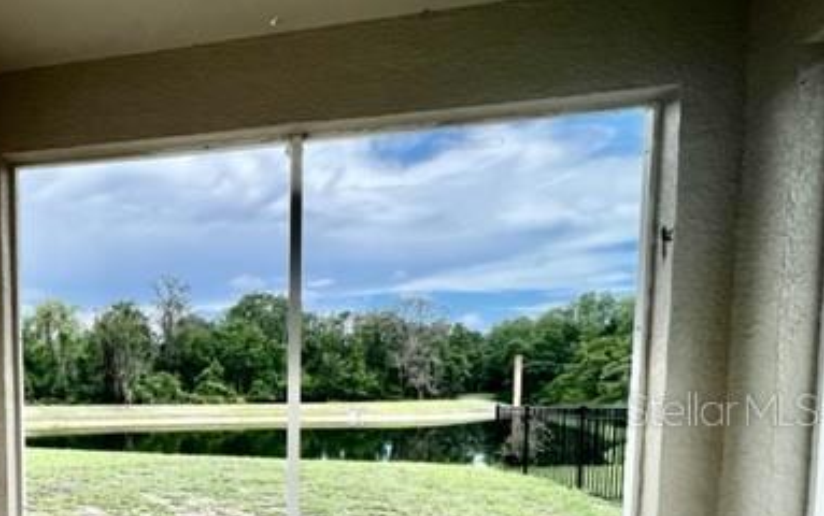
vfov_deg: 50.1
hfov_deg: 68.1
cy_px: 408
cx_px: 140
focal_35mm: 23
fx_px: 517
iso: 32
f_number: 1.8
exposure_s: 1/637
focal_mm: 1.57
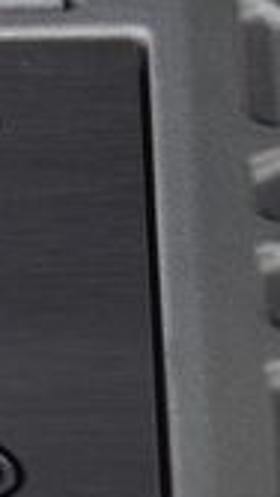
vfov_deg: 5.1
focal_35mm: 422
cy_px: 320
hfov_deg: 2.9
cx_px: -220
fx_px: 5567
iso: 1600
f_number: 7.1
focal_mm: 70
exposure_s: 1/30
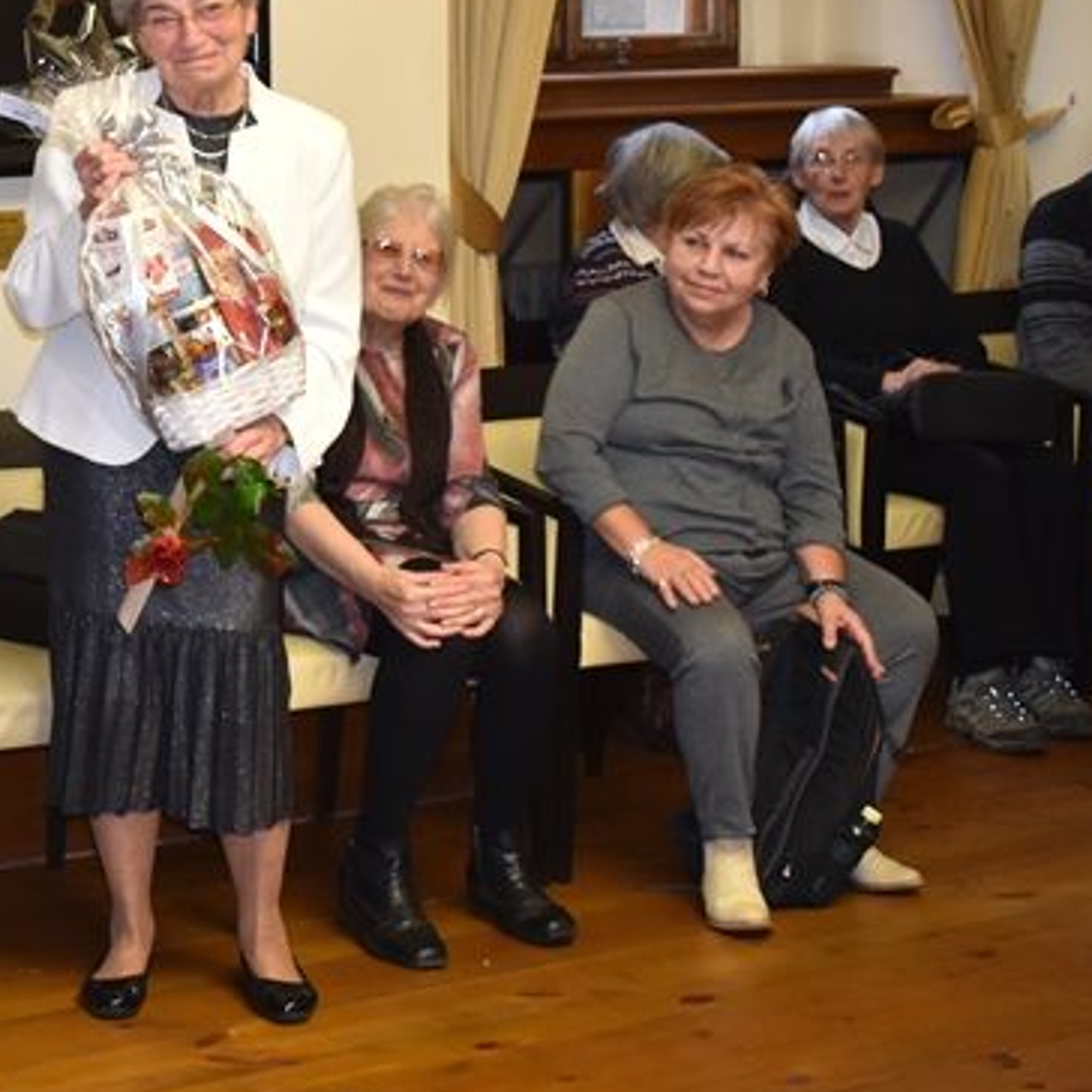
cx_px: -366
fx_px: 3069
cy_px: 314
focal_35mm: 86
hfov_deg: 18.6
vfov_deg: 20.1
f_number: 4.5
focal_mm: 24
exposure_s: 1/60
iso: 560
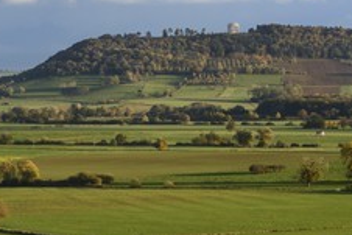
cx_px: 204
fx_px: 1908
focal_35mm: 195
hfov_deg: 10.5
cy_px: 128
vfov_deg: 7.1
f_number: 11
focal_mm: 105
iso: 400
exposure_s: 1/250
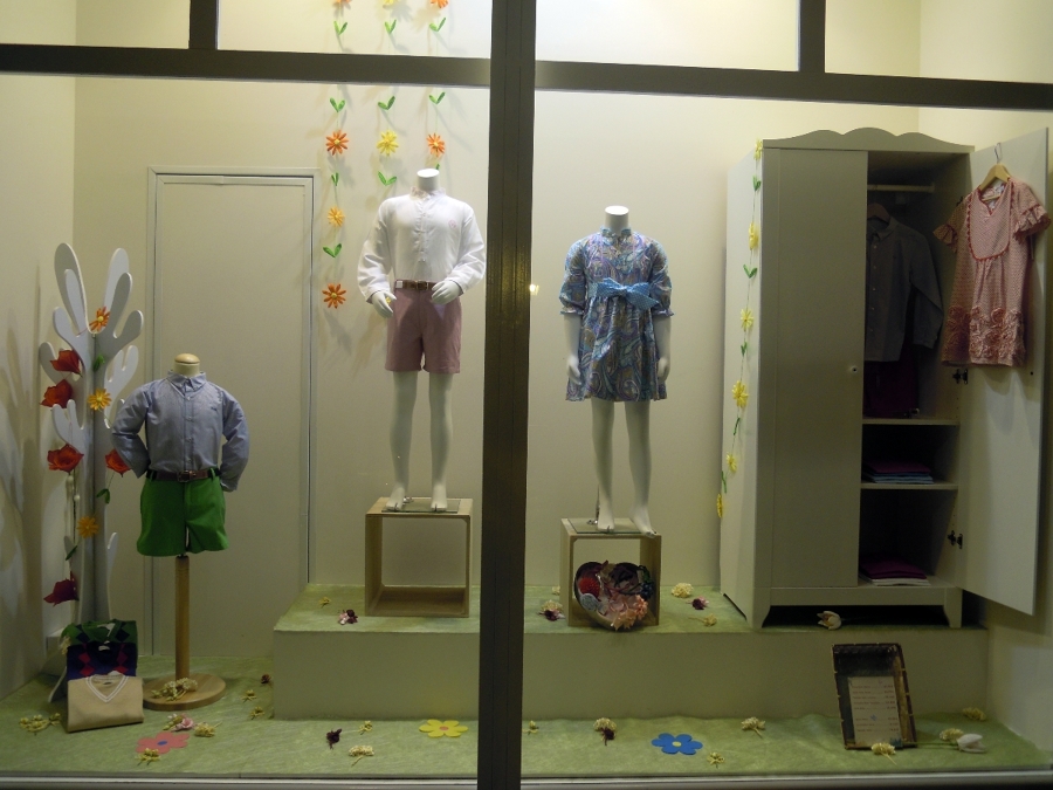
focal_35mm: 28
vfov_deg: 49.7
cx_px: 526
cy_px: 395
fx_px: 852
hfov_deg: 63.4
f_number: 2.7
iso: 100
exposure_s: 1/30
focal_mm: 5
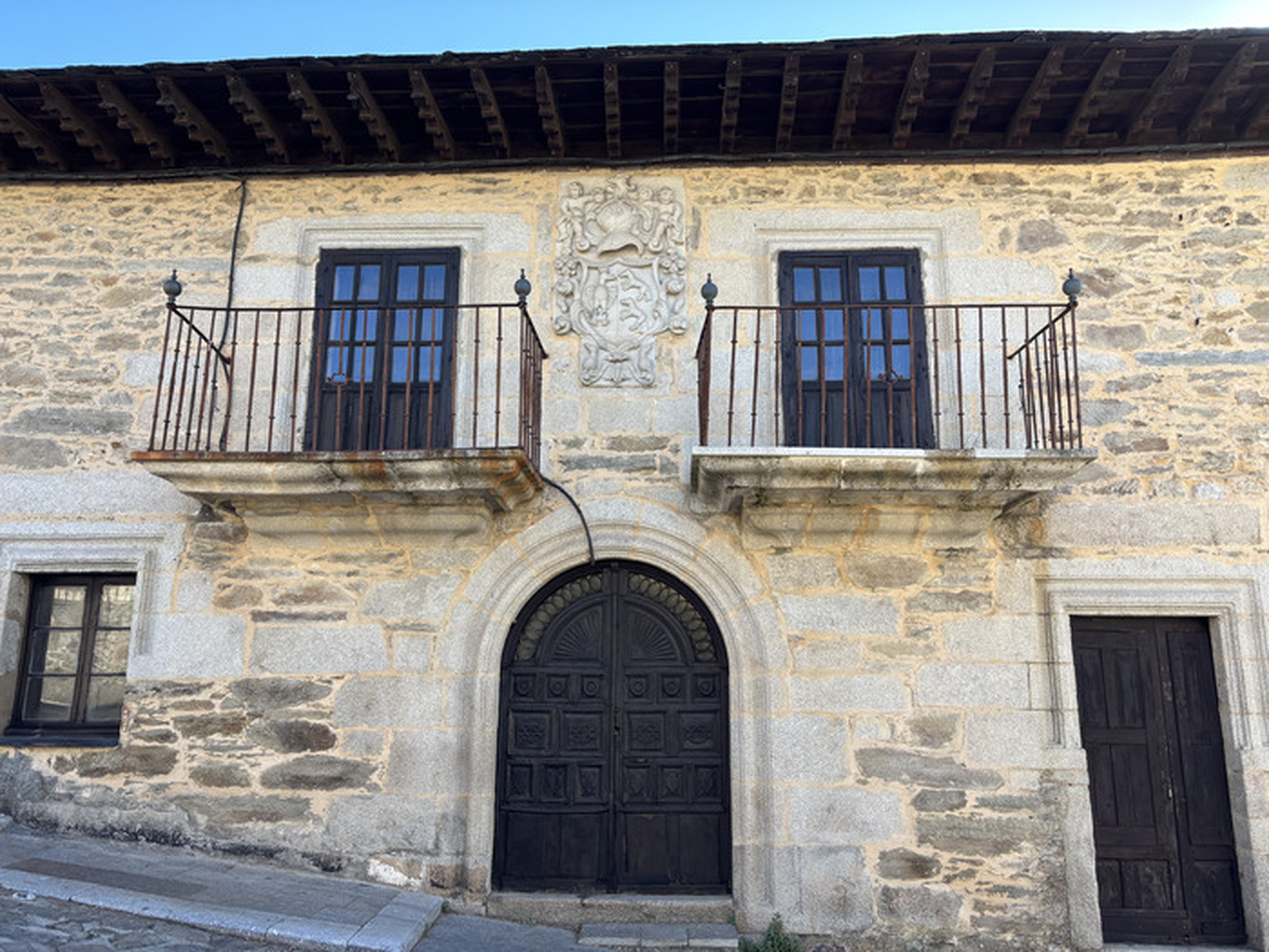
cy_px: 476
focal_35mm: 26
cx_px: 634
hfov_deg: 67.3
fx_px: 953
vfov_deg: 53.1
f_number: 1.6
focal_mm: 5.96
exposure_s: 1/591
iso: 50
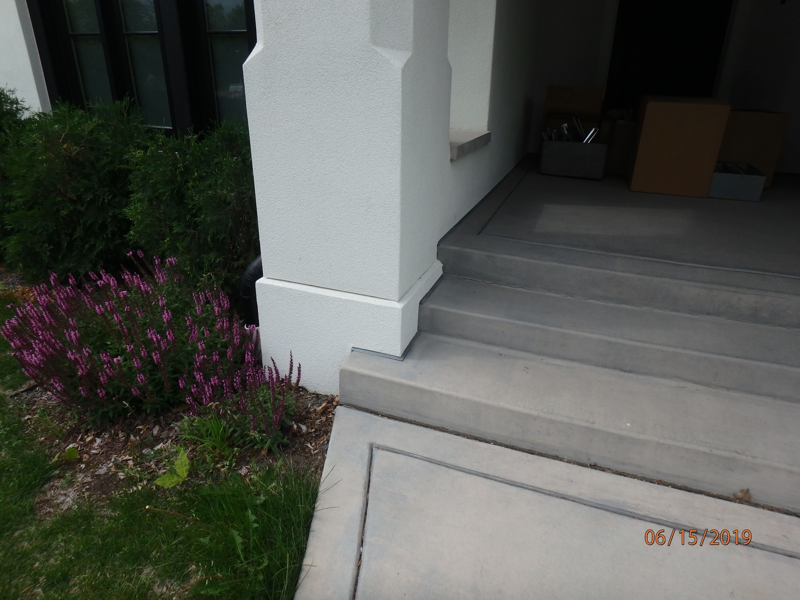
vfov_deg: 63.4
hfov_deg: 79.0
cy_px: 300
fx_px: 485
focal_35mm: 21
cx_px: 400
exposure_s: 1/800
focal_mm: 3.7
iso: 125
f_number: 3.5
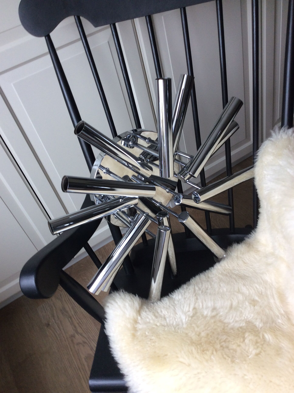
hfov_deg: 44.1
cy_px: 196
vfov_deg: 56.9
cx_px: 147
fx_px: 363
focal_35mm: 32
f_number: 2.4
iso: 50
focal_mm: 3.3
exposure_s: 1/25
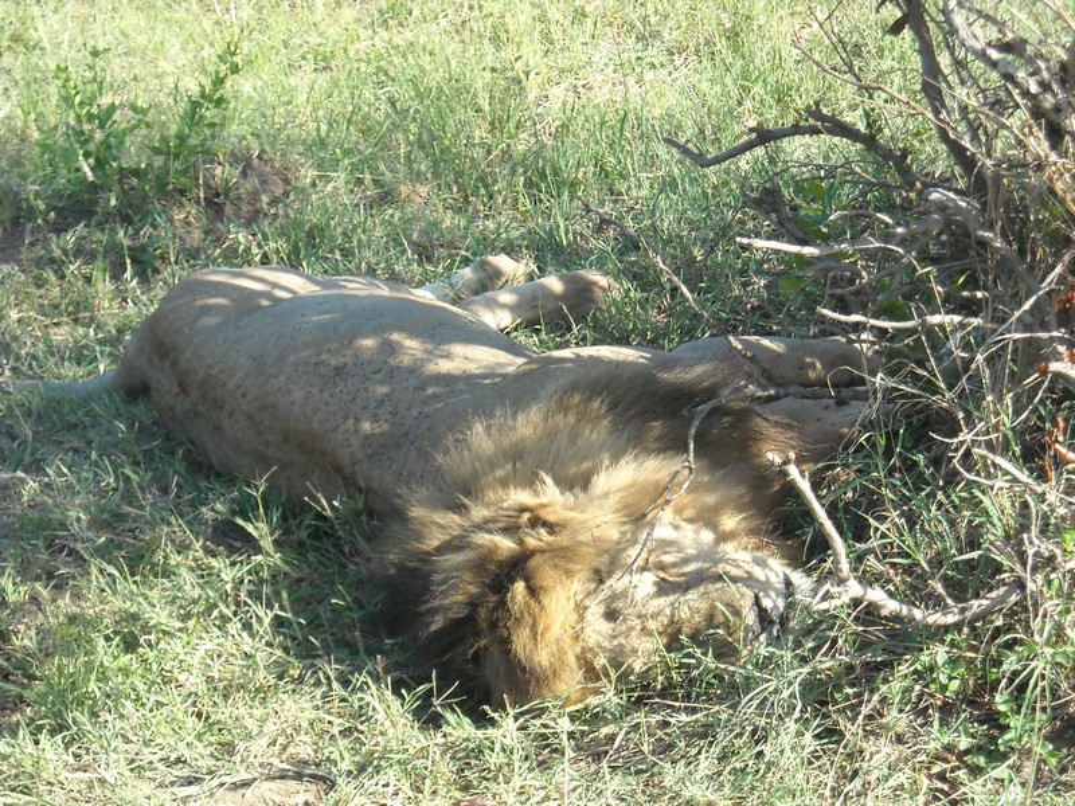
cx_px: 538
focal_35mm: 105
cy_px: 403
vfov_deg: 14.1
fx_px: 3261
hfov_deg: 18.7
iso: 154
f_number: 4.7
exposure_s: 1/250
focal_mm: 17.1
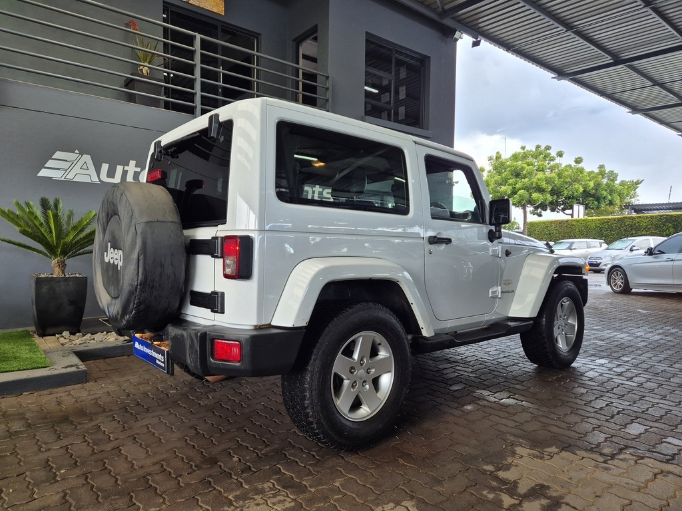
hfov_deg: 73.9
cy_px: 256
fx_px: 453
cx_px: 341
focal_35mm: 23
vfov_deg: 58.9
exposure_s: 1/180
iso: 80
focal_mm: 5.4
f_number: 1.8
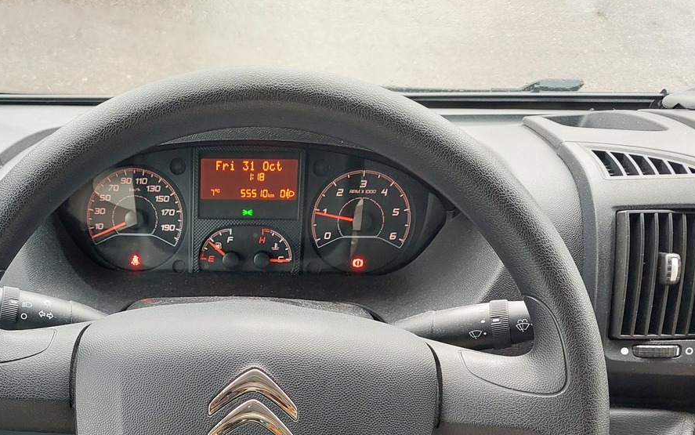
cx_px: 185
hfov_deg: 44.8
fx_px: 815
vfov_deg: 28.3
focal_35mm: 43
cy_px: 419
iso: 200
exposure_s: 1/50
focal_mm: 5.23
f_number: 1.8
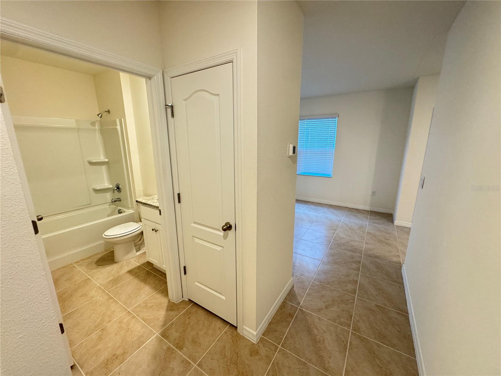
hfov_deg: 102.1
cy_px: 188
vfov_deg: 85.7
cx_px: 250
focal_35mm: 14
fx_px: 203
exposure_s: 1/60
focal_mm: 2.22
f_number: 2.2
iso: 320
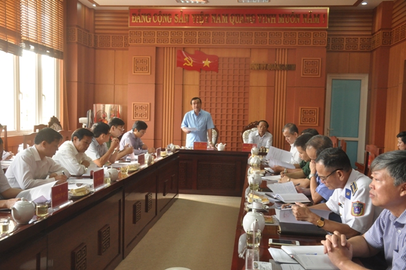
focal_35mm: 39
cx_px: 203
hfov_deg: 49.6
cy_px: 135
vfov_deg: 34.1
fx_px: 439
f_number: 5.6
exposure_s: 1/125
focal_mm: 26
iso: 800
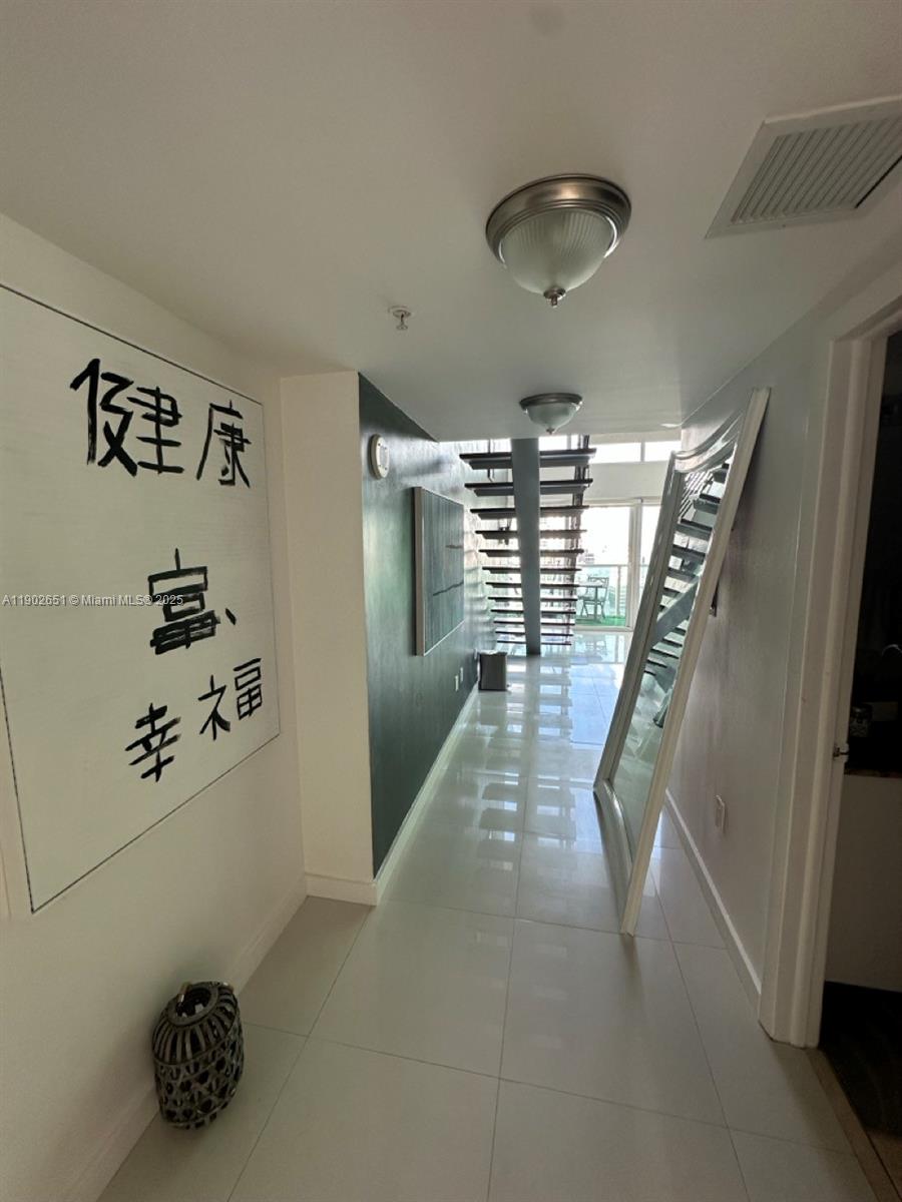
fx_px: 486
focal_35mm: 14
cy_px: 601
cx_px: 451
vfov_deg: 102.1
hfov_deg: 85.7
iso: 80
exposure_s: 1/99
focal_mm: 2.22
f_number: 2.2
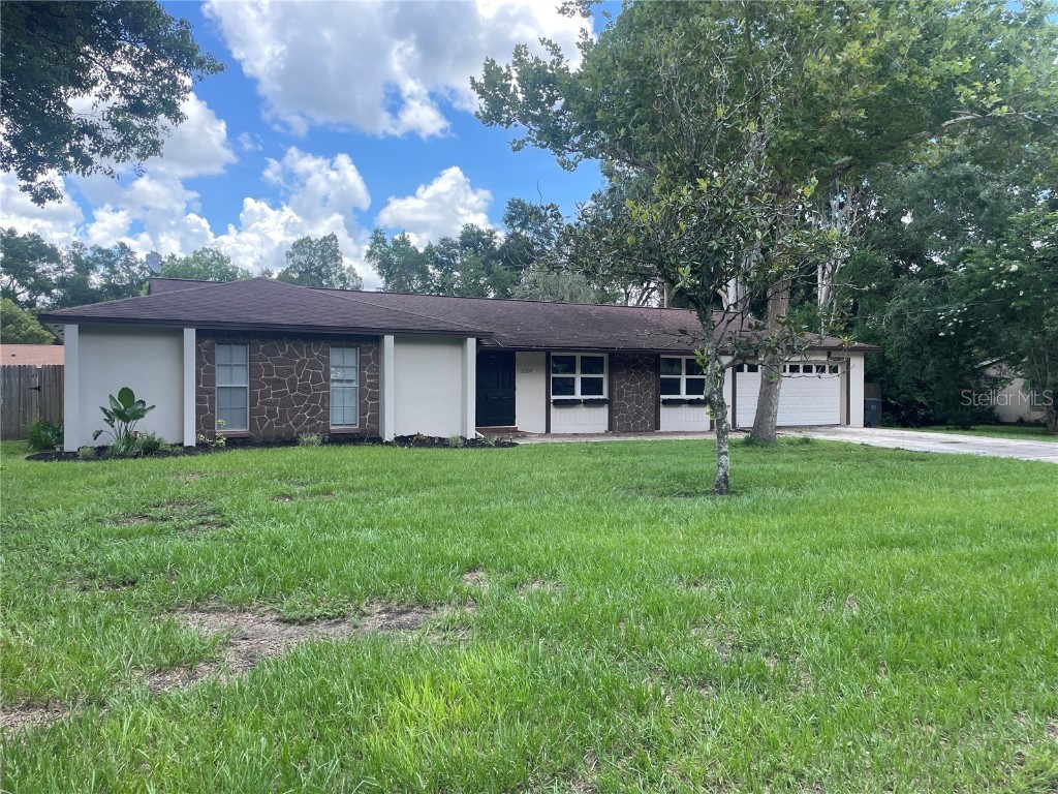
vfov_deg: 53.1
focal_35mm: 26
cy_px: 397
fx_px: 795
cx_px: 529
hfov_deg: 67.3
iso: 32
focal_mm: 4.2
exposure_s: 1/849
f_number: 1.6
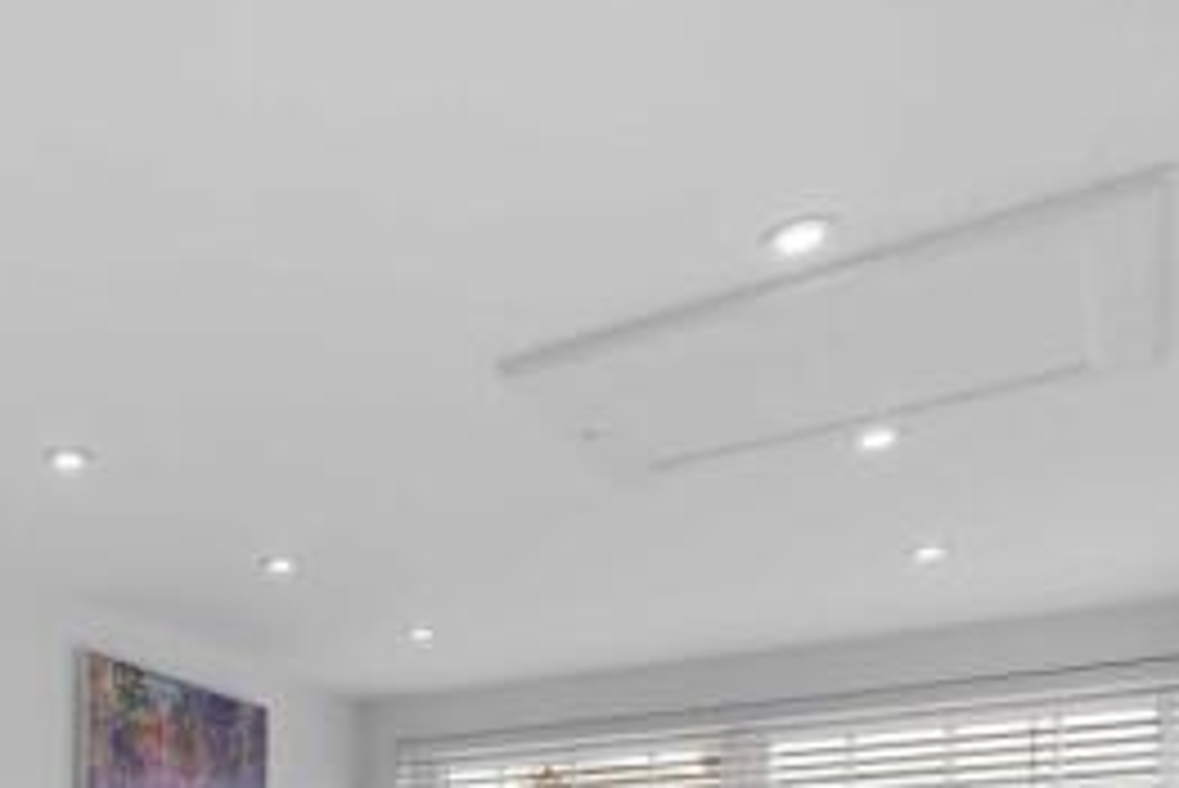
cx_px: -2
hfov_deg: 41.1
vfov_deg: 28.2
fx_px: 1352
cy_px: 957
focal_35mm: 41
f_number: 8
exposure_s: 1/2
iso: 320
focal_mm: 16.5
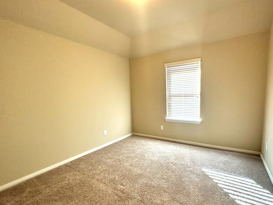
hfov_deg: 90.6
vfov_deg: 74.5
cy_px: 113
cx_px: 154
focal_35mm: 17
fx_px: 134
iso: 160
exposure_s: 1/60
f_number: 2.2
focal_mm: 2.22
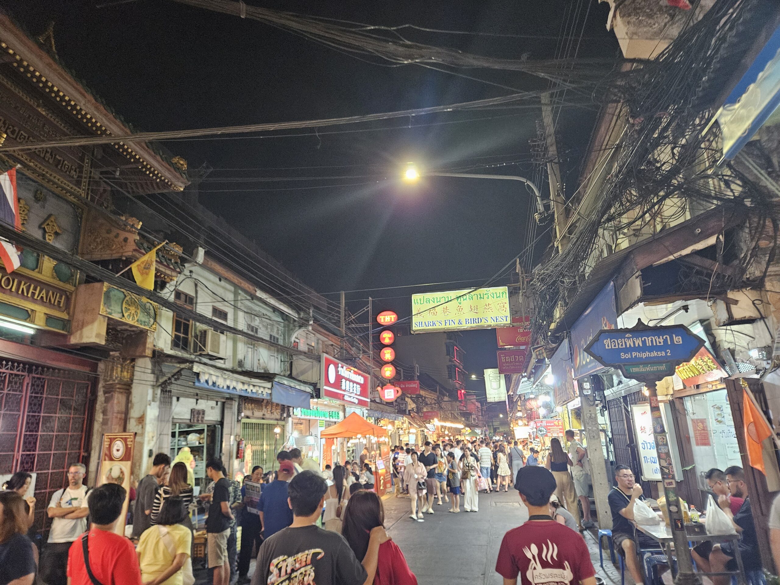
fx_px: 518
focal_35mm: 23
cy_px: 292
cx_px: 390
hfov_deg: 73.9
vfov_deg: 58.9
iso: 640
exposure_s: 1/50
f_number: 1.8
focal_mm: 5.4
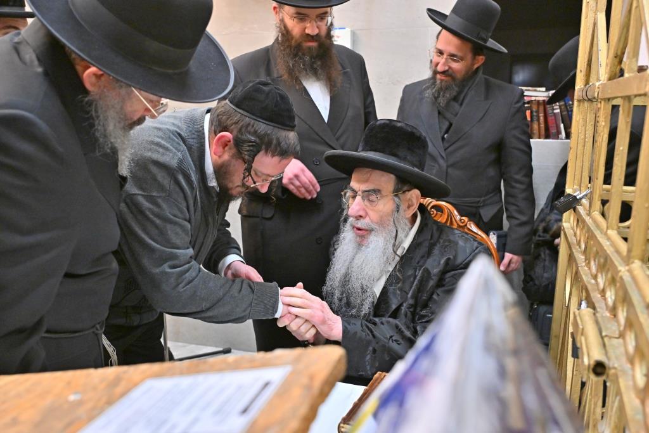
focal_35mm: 30
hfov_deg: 61.1
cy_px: 216
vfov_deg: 43.0
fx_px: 550
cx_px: 324
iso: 2000
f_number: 4
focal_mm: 30.5
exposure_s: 1/200
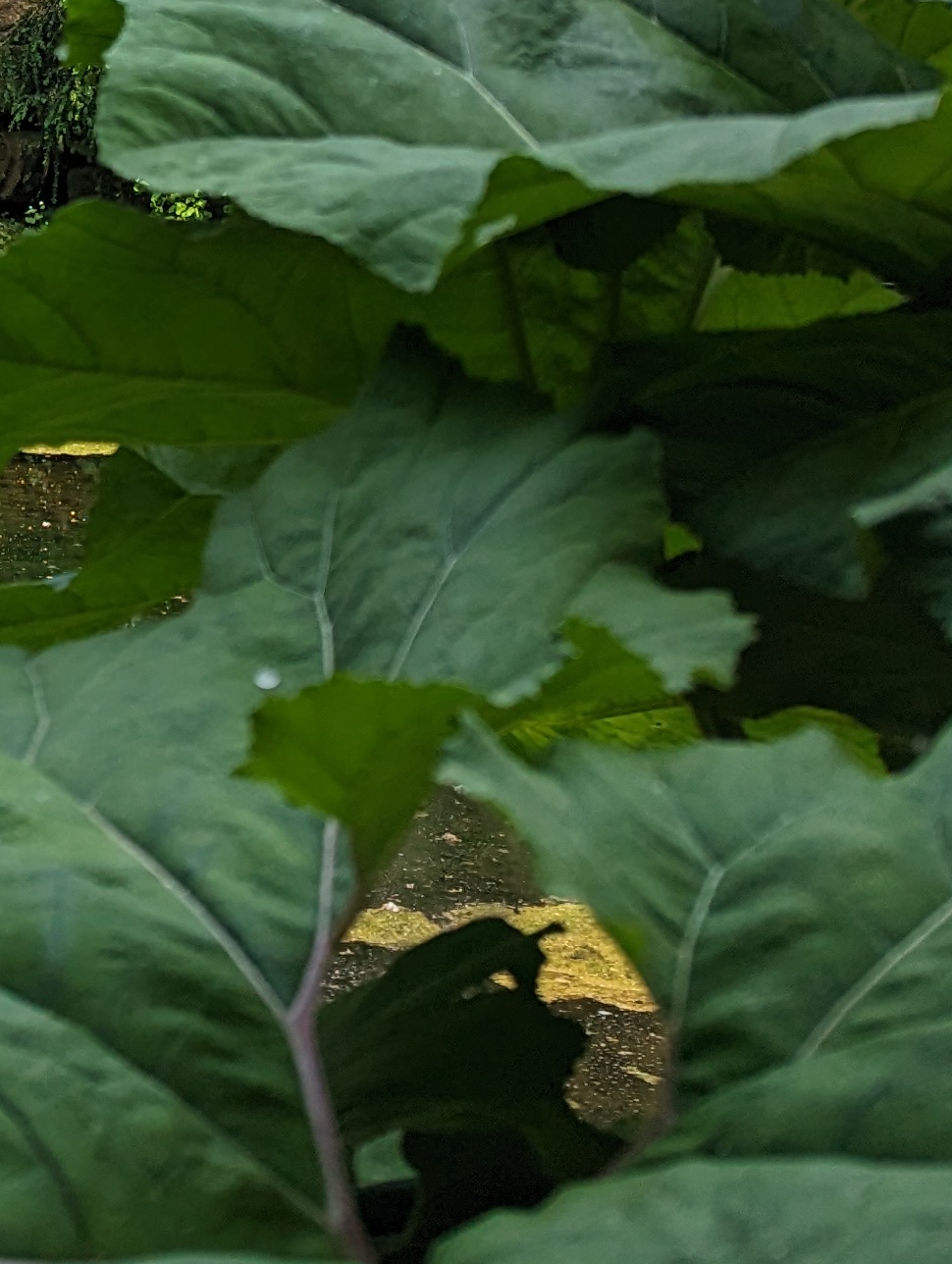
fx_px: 2779
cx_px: -502
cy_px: -53
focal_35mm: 76
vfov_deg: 24.3
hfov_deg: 17.4
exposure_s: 1/1048
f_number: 1.85
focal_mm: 6.81
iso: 42
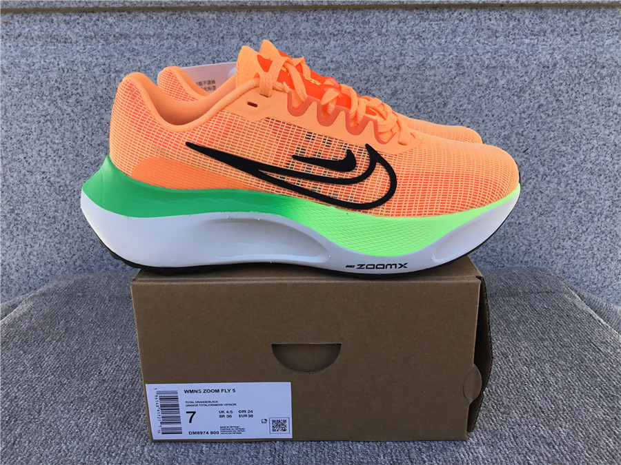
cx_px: 310
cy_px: 232
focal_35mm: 31
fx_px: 556
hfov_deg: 58.4
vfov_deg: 45.4
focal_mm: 3.3
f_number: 2.4
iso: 25
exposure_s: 1/485
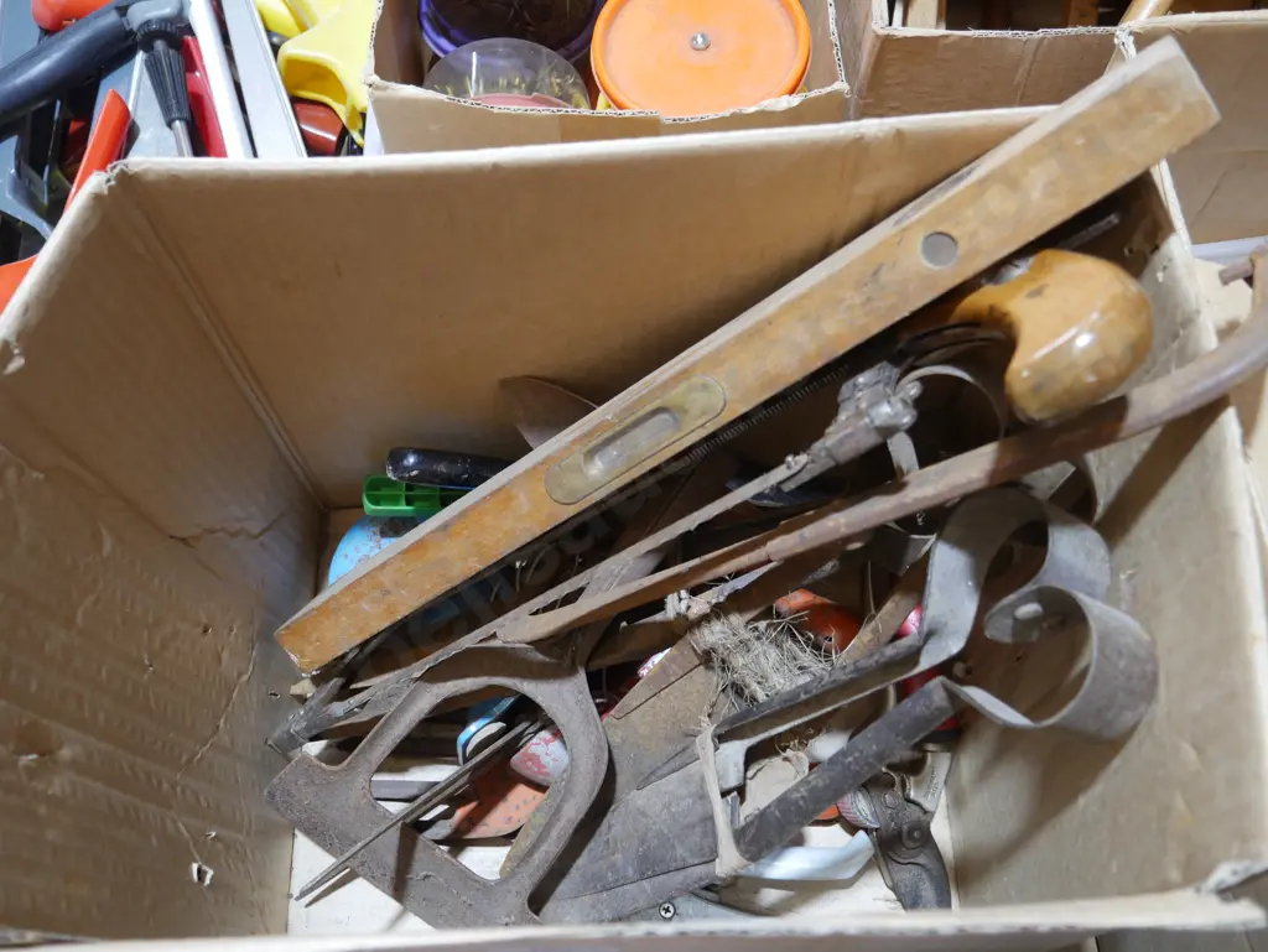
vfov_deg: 44.2
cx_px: 634
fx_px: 1173
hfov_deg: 56.8
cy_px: 476
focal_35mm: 32
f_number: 3.6
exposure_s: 1/60
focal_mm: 16
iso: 500
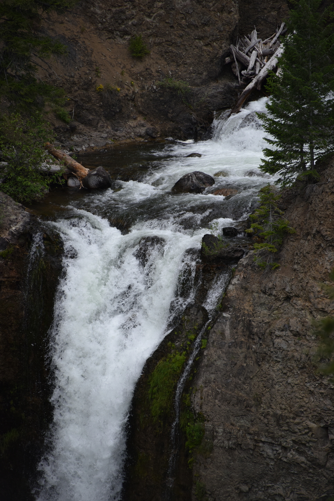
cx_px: 167
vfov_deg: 6.9
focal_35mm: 300
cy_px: 250
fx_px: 4172
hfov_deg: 4.6
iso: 280
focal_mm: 300
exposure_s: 1/640
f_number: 5.6
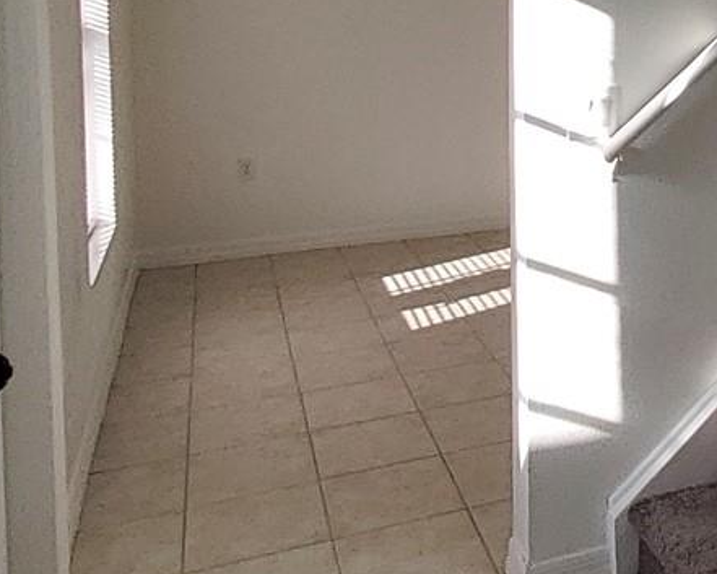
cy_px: 5
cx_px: 667
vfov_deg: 30.5
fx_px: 976
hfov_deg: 37.3
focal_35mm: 46
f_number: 2.2
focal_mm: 1.13
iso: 50
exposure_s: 1/242
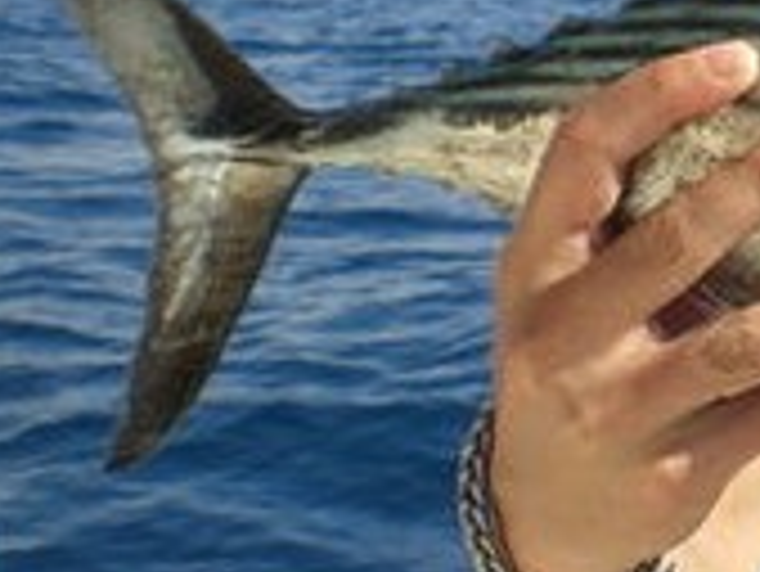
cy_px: 72
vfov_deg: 11.0
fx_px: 2944
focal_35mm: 134
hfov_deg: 13.7
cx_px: 1174
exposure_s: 1/400
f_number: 4.6
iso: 50
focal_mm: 6.3
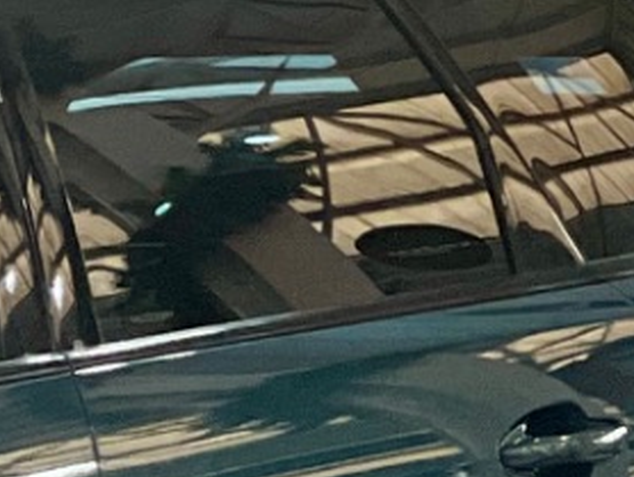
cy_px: 470
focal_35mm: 531
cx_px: -928
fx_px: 9734
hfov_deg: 3.7
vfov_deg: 2.8
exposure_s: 1/40
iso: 125
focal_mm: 9
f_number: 2.8
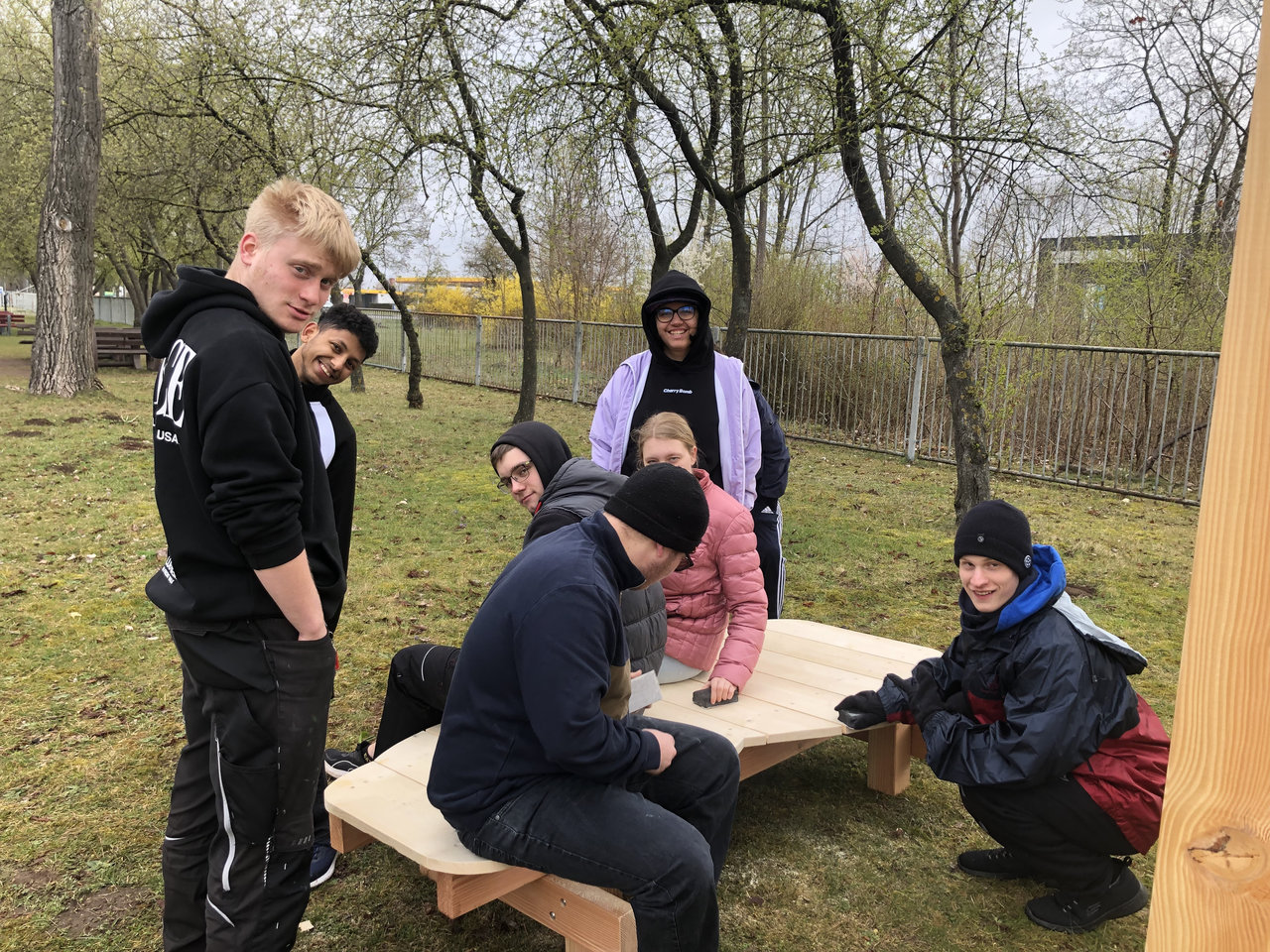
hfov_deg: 63.4
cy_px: 476
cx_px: 635
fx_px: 1027
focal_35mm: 28
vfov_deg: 49.7
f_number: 1.8
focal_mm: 3.99
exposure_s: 1/147
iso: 20
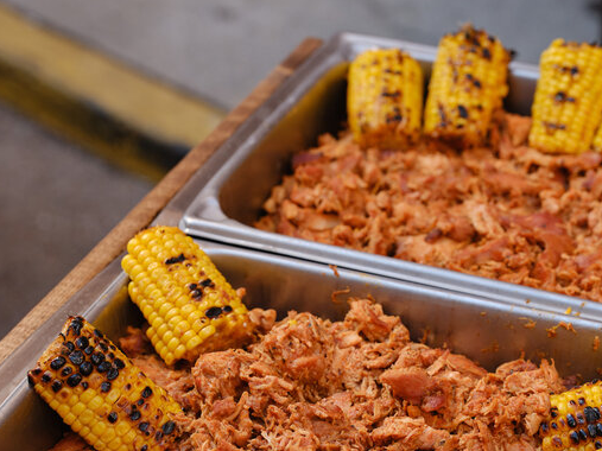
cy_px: 401
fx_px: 1530
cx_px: 423
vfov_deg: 16.6
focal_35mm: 88
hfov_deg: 22.1
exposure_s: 1/160
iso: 500
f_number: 5.6
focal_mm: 57.5
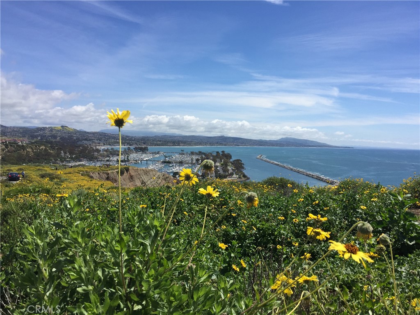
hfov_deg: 61.7
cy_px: 158
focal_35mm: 29
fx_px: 352
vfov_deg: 48.2
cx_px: 210
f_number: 2.2
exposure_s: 1/2825
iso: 32
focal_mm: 4.15
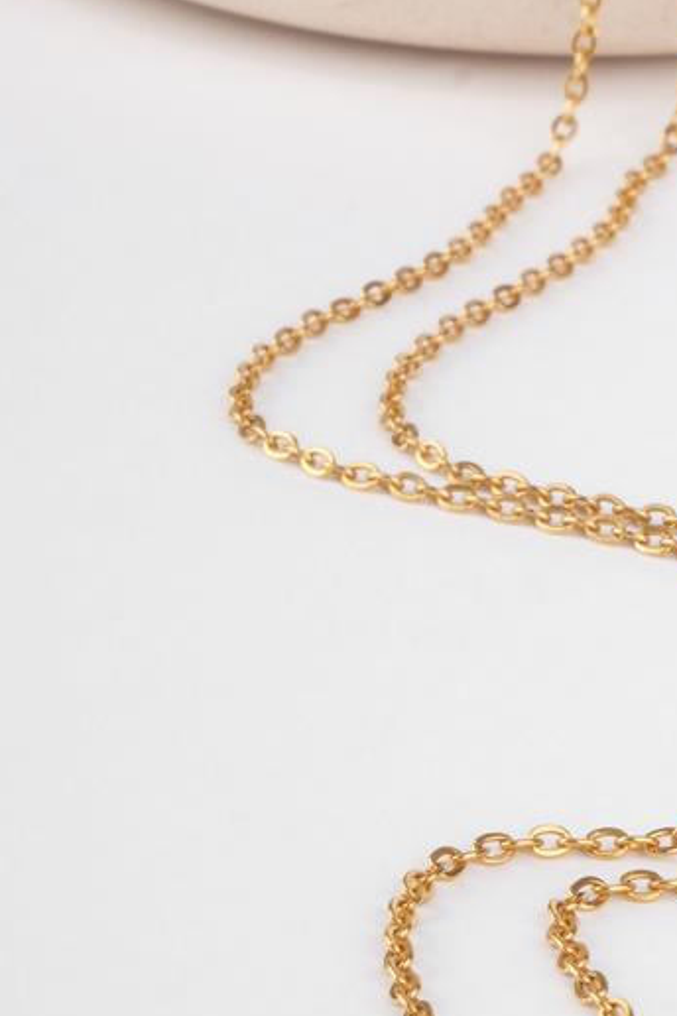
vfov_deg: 11.0
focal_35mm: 187
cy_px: 557
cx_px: 707
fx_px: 5275
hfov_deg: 7.3
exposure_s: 1/160
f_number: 22
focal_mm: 44.7
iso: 400
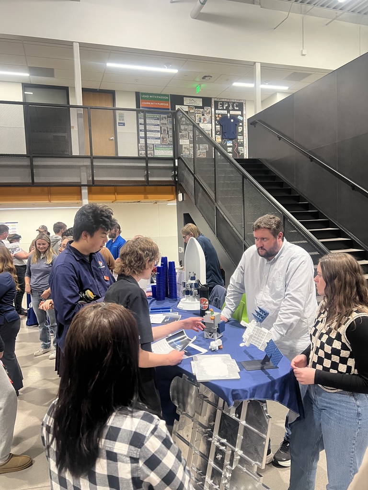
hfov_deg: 53.1
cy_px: 245
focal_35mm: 26
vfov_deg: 67.3
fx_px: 369
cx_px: 184
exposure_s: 1/60
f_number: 1.5
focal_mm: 5.7
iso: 200
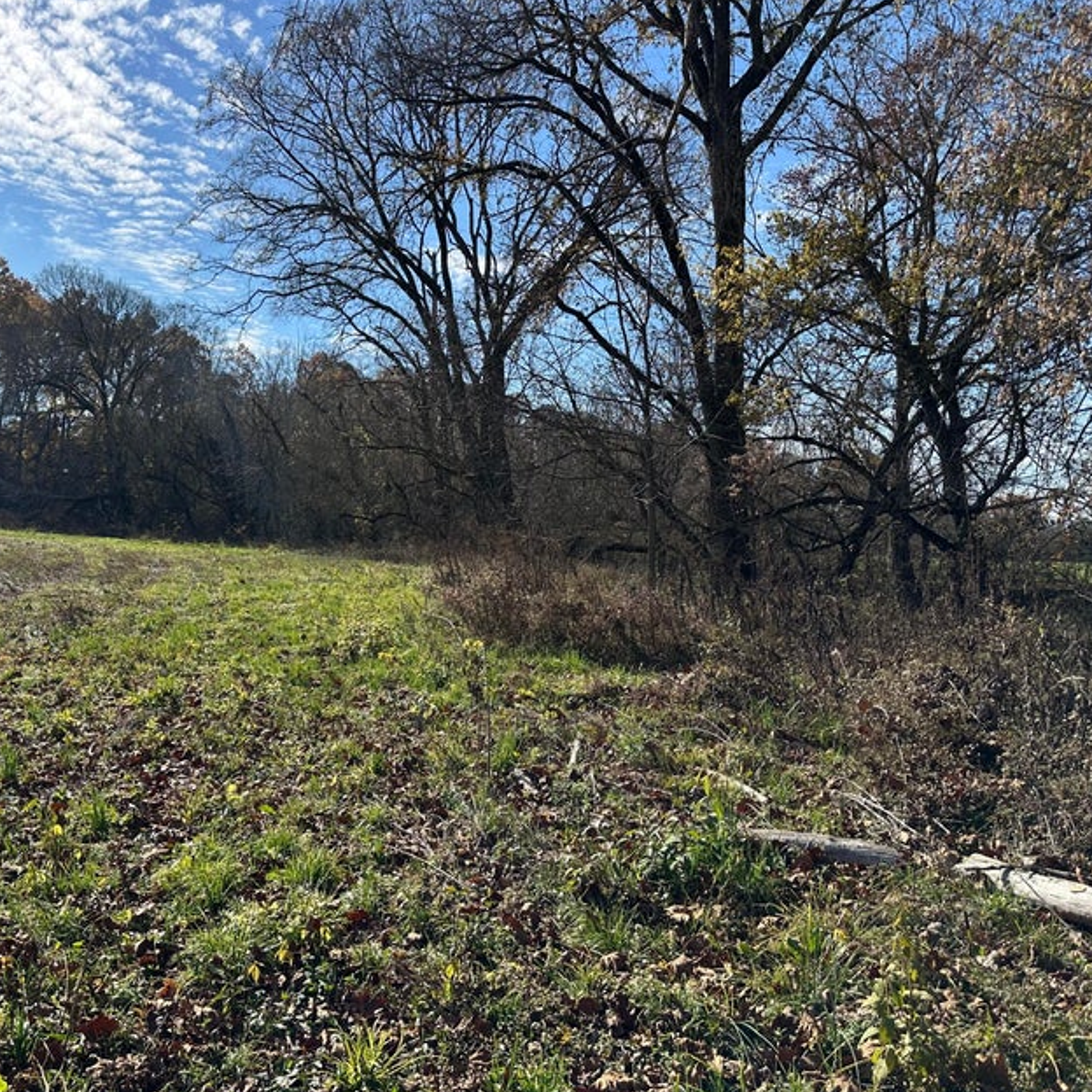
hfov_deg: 55.0
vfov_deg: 55.6
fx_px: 1035
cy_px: 551
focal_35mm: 29
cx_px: 410
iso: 80
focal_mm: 6.86
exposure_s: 1/3861
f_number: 1.78
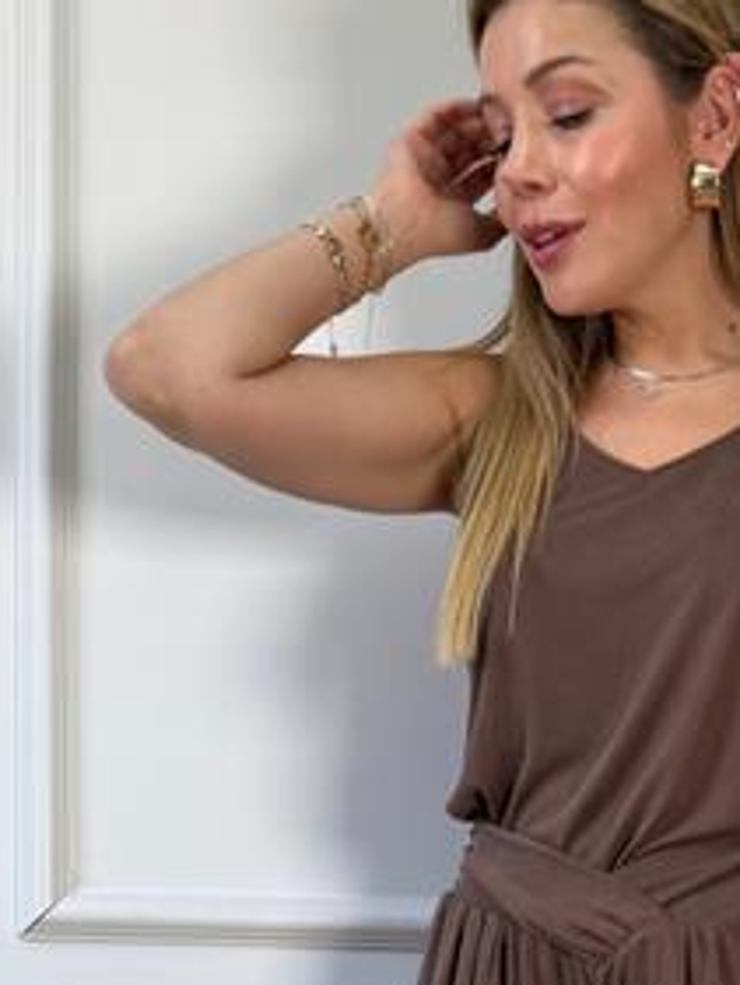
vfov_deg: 25.0
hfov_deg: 20.2
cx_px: 698
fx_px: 2022
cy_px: 1150
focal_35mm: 71
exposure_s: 1/100
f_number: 1.78
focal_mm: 6.76
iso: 64
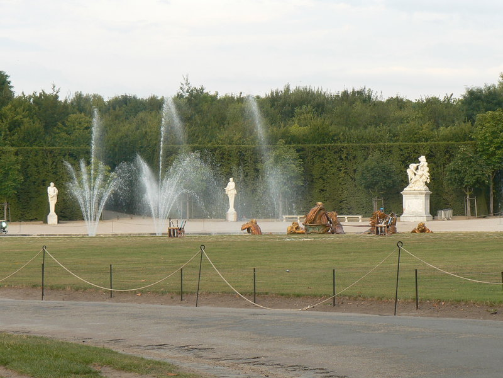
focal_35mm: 196
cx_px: 252
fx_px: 2848
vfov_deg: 7.6
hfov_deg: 10.1
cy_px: 189
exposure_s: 1/100
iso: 80
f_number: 5
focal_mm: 26.8
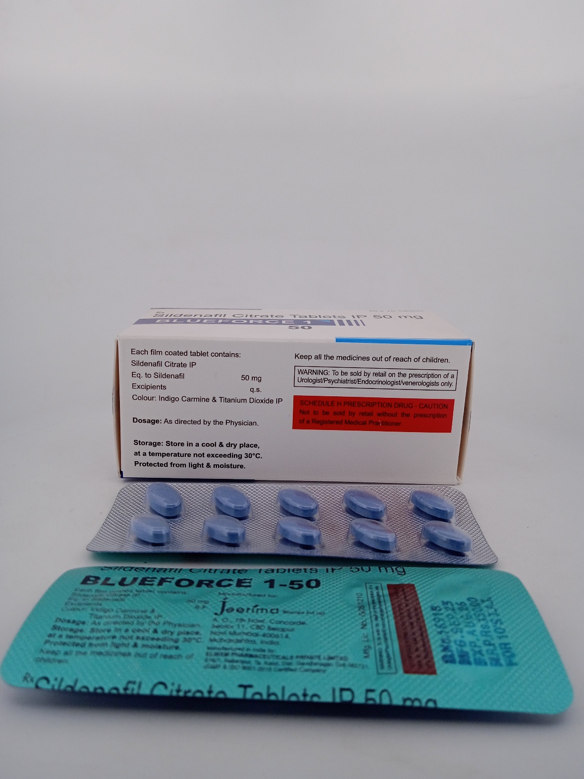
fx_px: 630
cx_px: 292
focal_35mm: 28
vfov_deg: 63.4
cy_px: 390
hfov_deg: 49.7
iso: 112
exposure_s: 1/209
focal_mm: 3.43
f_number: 2.2
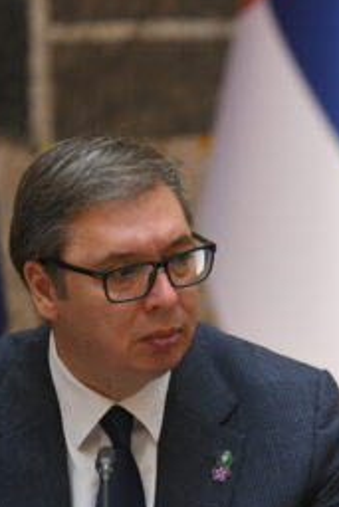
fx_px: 8463
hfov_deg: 2.3
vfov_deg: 3.4
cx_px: 517
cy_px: 390
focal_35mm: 600
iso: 2500
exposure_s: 1/320
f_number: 2.8
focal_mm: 200
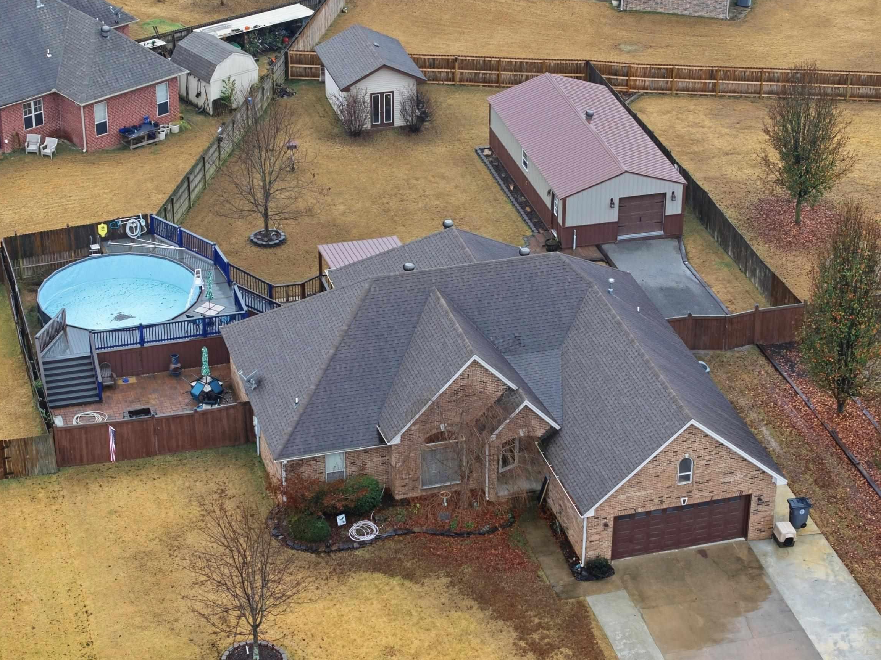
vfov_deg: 16.2
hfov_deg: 21.5
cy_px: 371
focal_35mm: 91
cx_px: 470
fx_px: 2316
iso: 100
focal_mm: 19.4
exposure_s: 1/80
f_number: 2.8
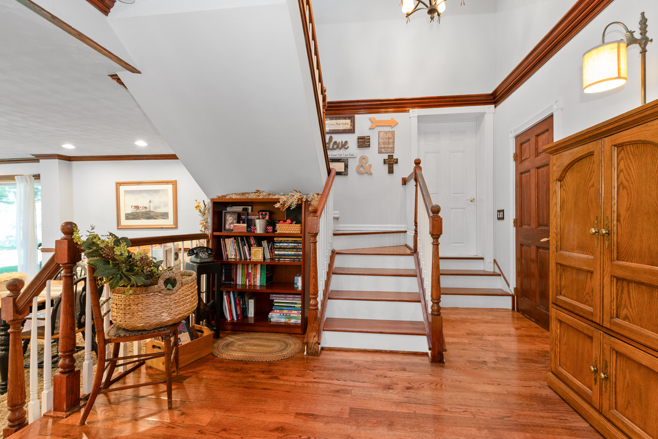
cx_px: 329
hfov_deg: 100.4
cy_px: 220
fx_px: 274
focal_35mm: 15
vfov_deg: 77.3
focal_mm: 10
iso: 250
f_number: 7.1
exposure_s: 1/3
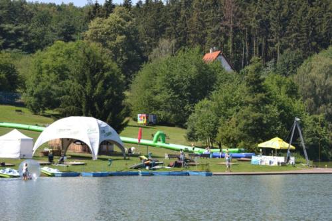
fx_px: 1604
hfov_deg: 11.8
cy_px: 110
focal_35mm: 174
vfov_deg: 7.9
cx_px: 166
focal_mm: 116
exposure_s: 1/200
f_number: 8
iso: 100
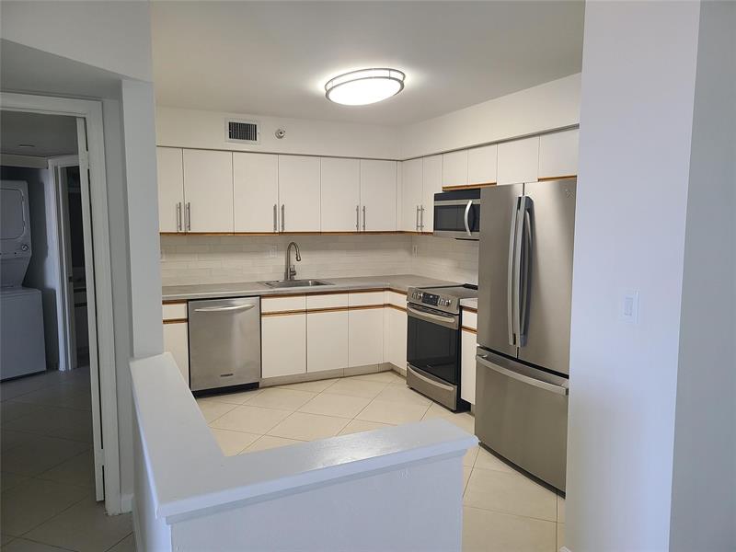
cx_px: 368
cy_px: 276
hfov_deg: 67.3
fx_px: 553
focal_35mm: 26
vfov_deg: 53.1
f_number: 1.8
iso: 80
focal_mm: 5.4
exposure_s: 1/60
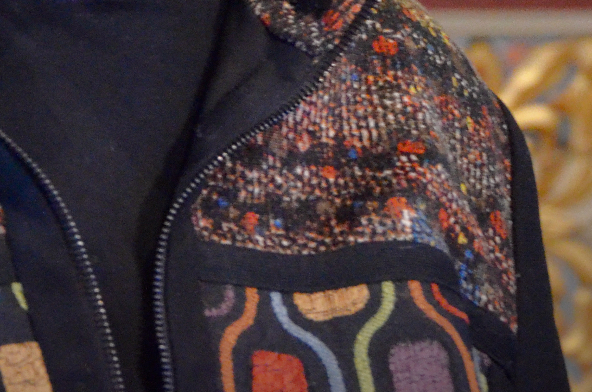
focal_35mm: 324
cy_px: -272
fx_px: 5317
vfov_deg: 4.2
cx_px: 215
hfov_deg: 6.4
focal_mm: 62
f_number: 5.3
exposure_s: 1/60
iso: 3200
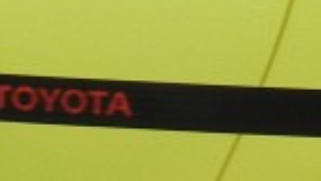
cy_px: 41
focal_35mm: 228
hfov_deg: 9.4
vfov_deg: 5.3
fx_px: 1942
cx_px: 295
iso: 160
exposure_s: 1/92.4
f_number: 3.5
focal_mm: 5.4
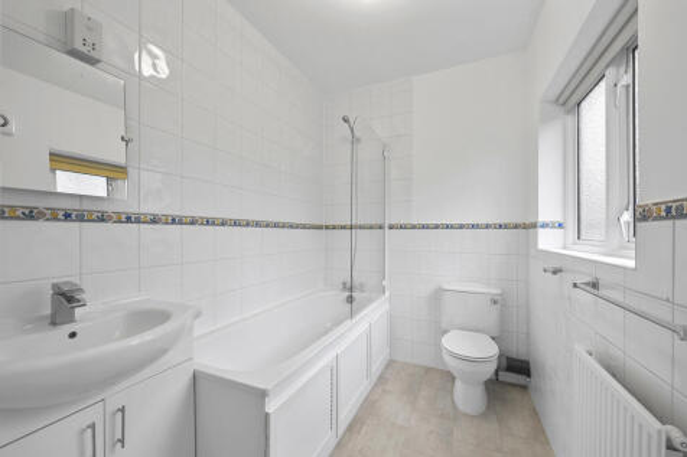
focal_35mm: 14
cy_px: 228
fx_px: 267
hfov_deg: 104.3
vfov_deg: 81.2
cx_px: 344
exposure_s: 1/1.25
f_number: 16
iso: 200
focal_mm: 14
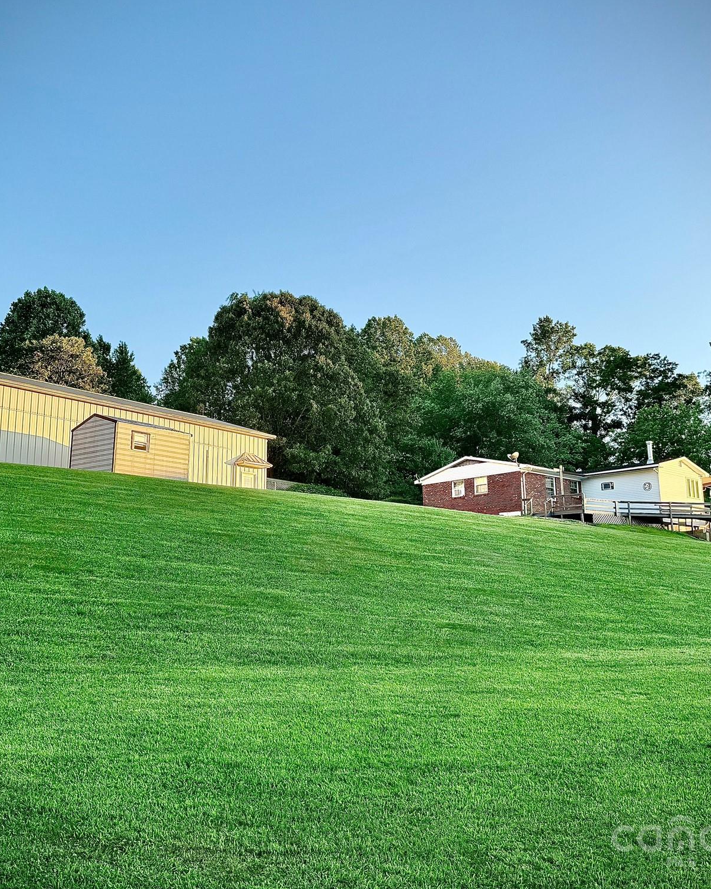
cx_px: 340
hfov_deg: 45.8
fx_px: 842
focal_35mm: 32
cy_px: 435
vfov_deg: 55.7
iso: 80
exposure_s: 1/715
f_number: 1.78
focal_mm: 6.76
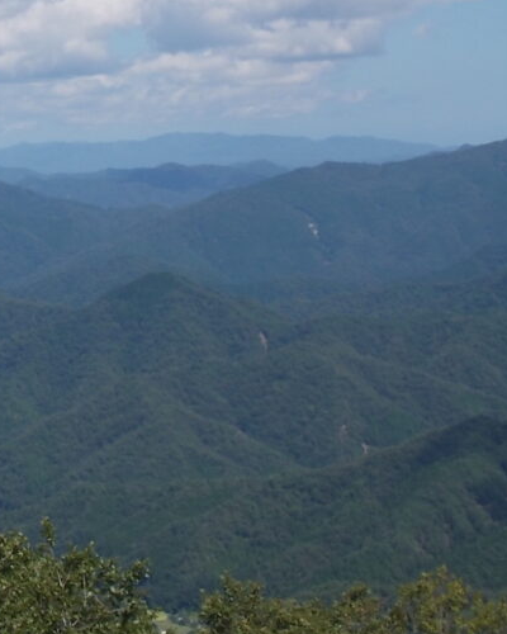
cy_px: 202
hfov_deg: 12.9
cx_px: -136
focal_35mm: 116
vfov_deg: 16.5
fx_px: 2176
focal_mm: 10.3
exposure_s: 1/100
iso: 80
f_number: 12.3
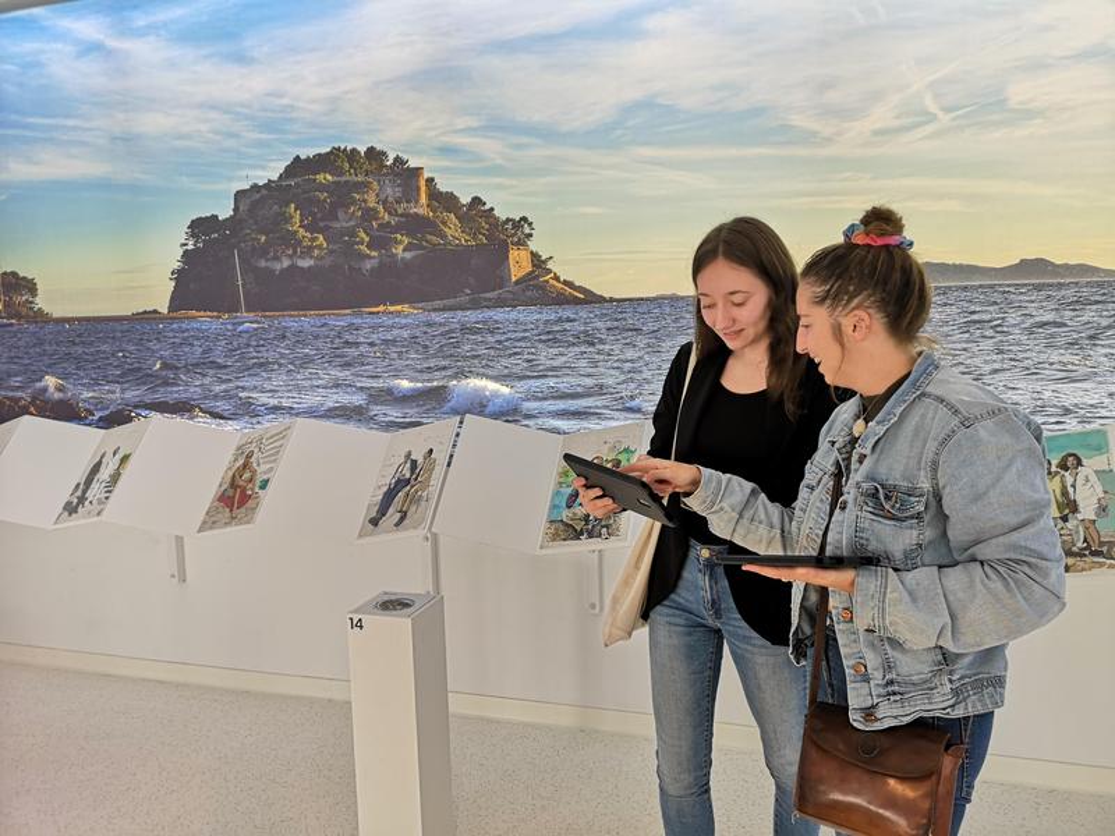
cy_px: 418
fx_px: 870
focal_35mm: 27
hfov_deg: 65.3
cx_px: 558
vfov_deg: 51.4
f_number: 1.8
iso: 100
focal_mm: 5.58
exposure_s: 1/100
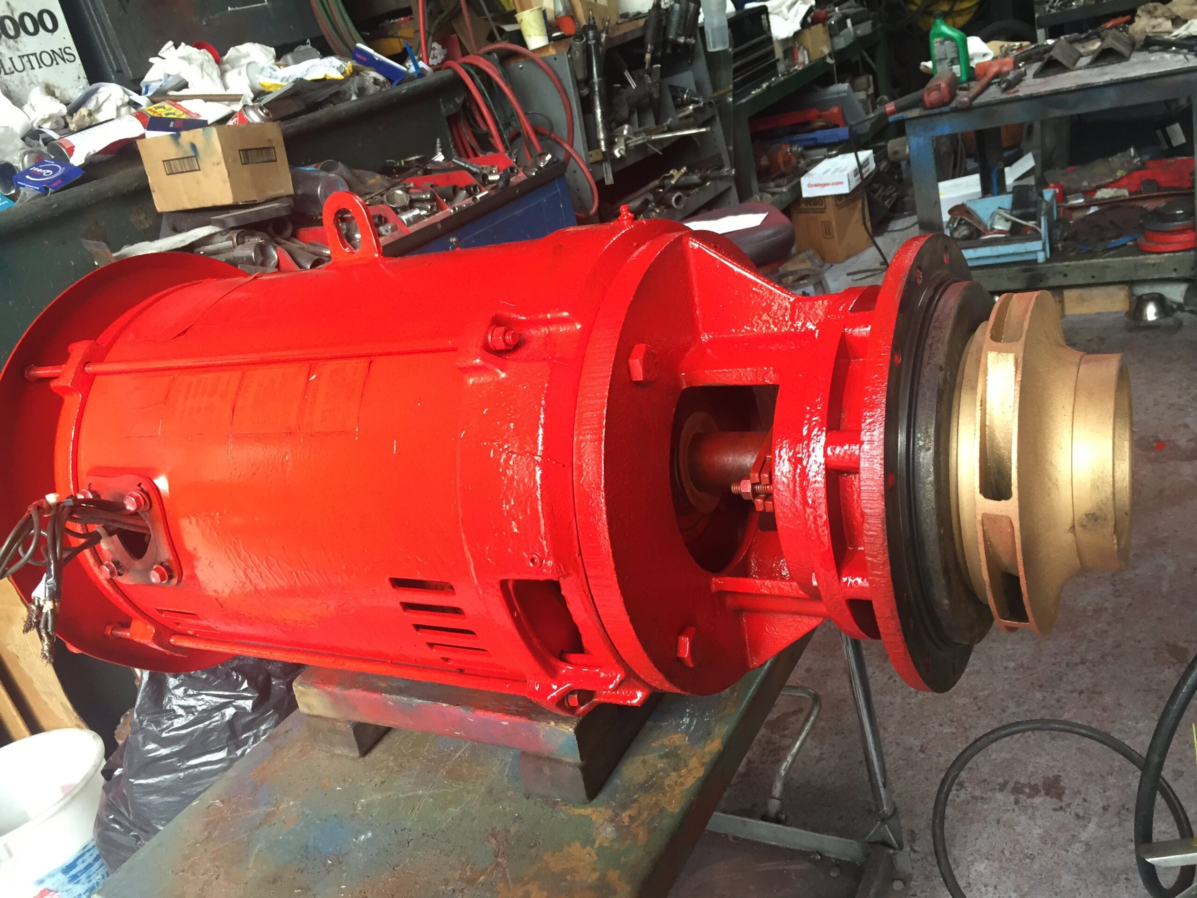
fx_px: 1003
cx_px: 598
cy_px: 449
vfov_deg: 48.2
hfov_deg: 61.7
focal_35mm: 29
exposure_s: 1/30
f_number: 2.2
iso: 80
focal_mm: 4.15
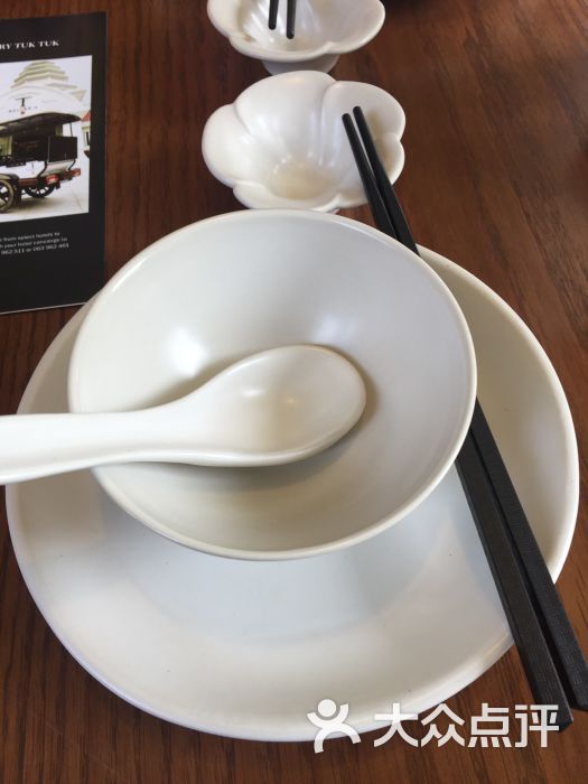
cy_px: 392
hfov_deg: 48.2
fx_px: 657
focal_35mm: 29
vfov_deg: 61.7
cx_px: 294
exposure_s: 1/100
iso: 32
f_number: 2.2
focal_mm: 4.15
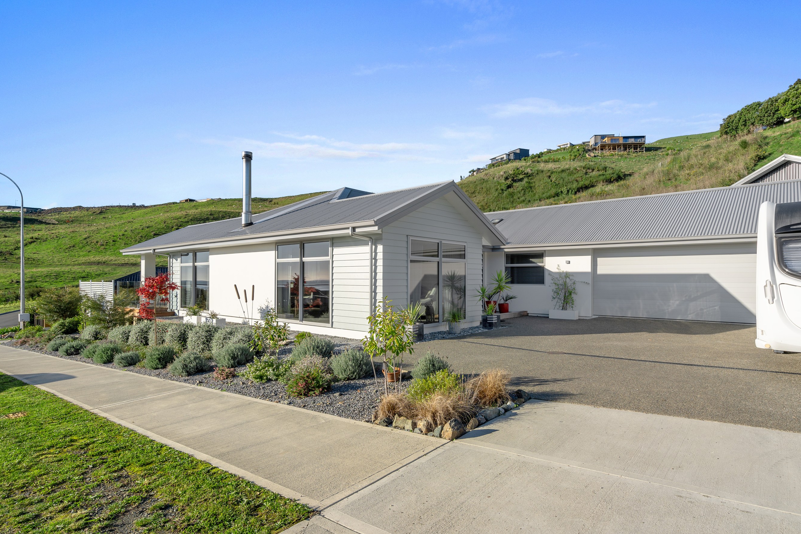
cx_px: 421
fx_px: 423
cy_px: 277
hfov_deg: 86.8
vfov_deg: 64.5
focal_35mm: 19
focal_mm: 18
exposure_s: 1/200
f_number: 9.5
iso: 100
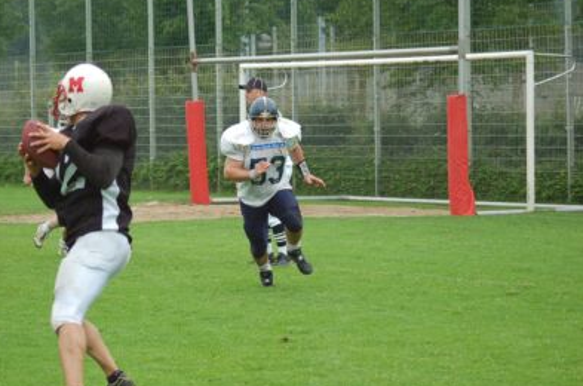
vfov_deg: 11.3
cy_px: 177
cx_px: 248
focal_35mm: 121
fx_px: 1955
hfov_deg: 17.0
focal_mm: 70
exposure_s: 1/800
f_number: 4
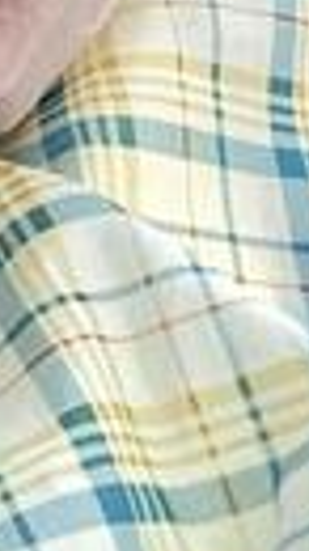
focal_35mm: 104
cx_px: -182
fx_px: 1517
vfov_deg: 20.1
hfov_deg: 11.1
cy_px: 34
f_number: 2.4
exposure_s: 1/60
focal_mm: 3.3
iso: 50
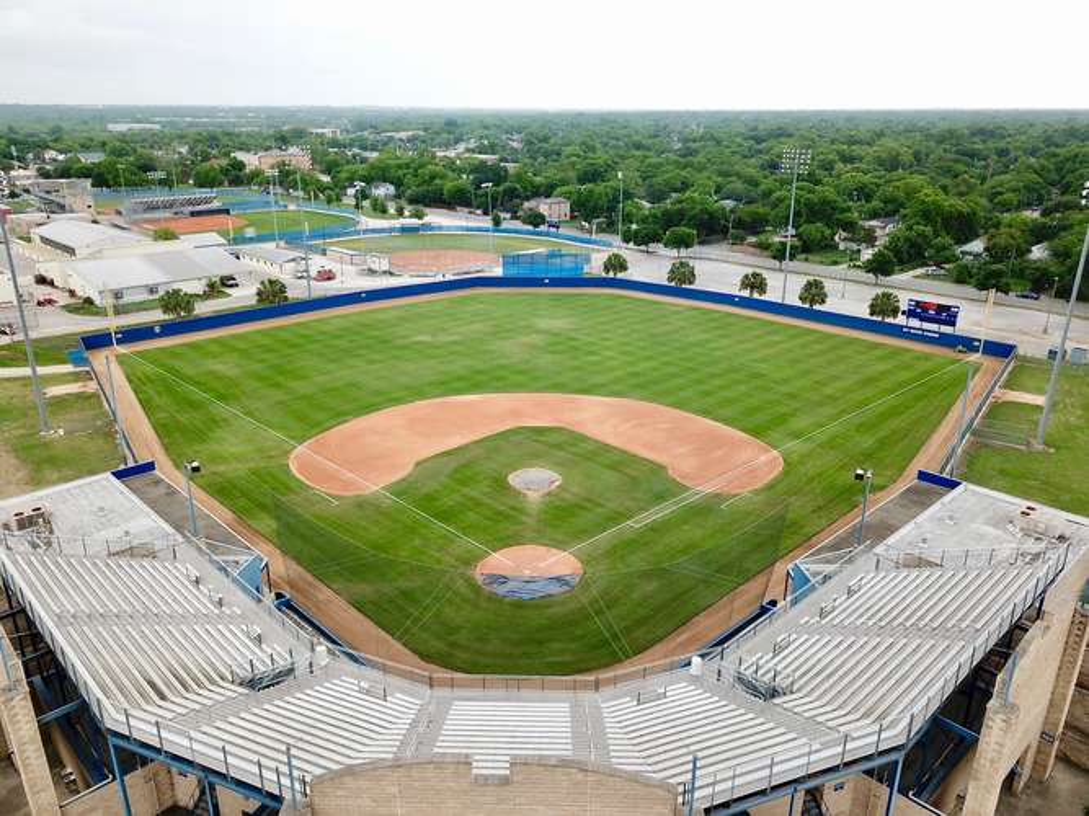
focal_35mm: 26
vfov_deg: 53.0
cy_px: 408
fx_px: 818
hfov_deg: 67.3
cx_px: 544
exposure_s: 1/357
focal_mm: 4.73
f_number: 2.2
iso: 100
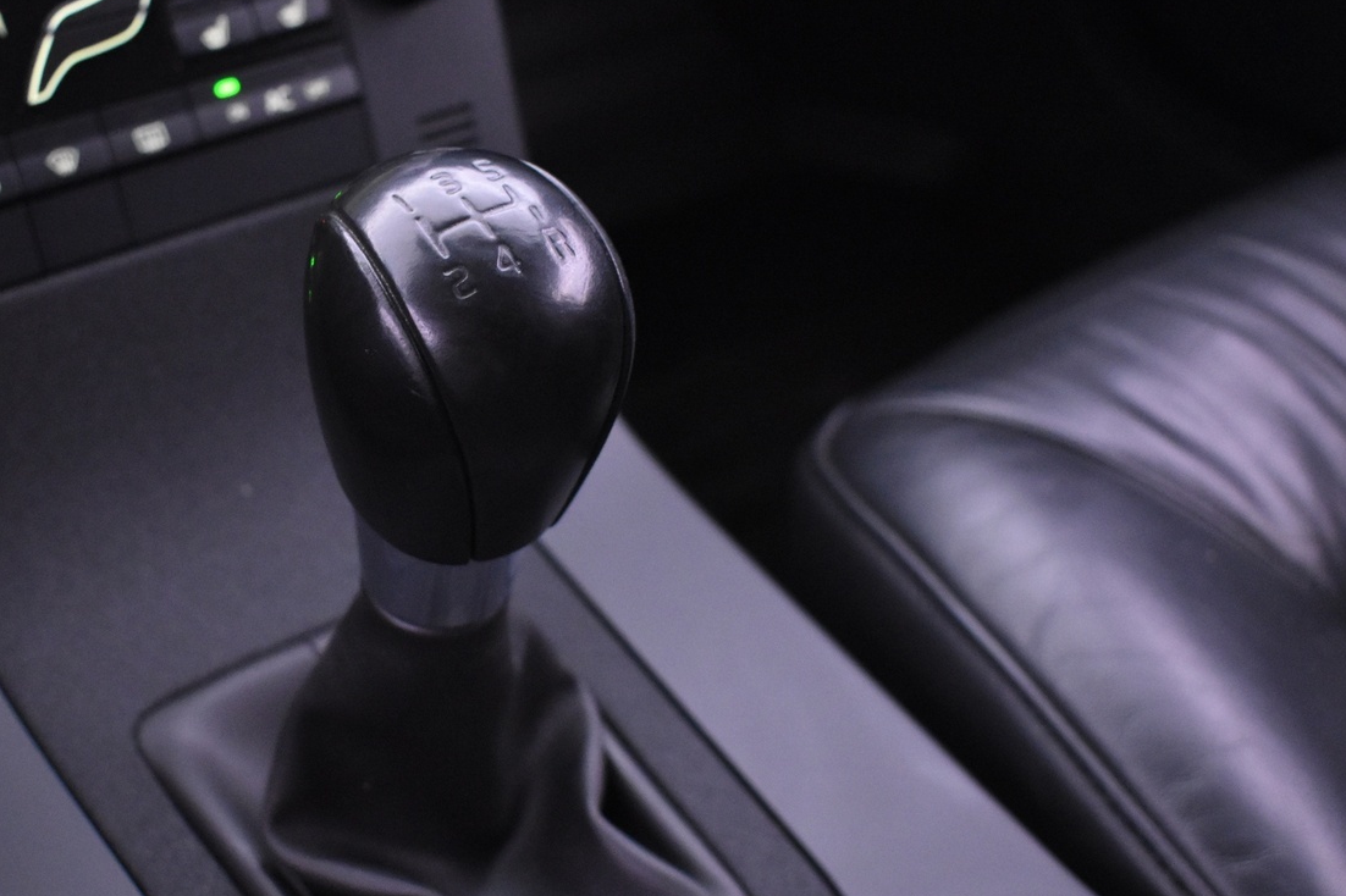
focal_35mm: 51
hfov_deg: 38.7
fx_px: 1896
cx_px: 474
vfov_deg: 26.6
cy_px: 507
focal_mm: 23
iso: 3200
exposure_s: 1/20
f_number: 3.8
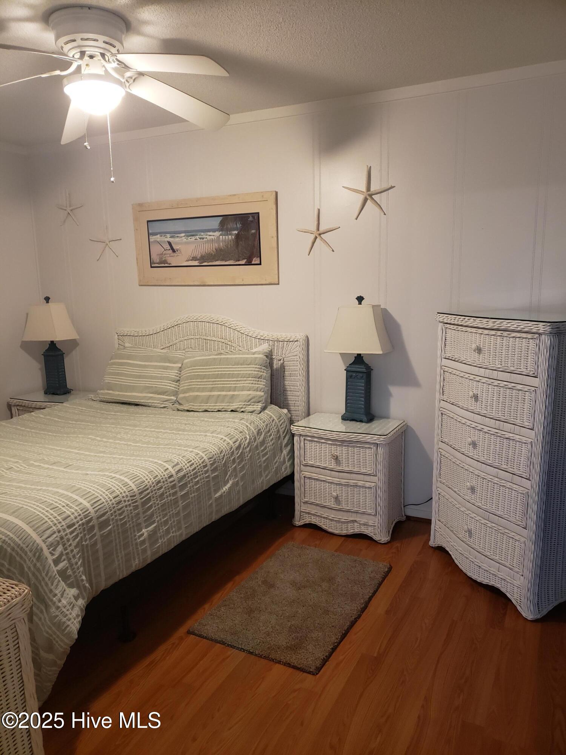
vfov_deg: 67.3
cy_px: 378
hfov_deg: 53.1
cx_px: 283
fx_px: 567
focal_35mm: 26
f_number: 1.5
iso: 250
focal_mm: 4.3
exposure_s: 1/17
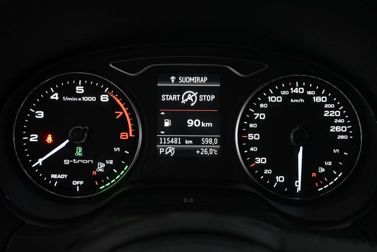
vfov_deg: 33.6
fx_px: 416
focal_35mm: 40
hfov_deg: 48.7
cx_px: 188
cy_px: 126
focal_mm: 26.5
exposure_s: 1/40
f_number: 4.5
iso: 2500
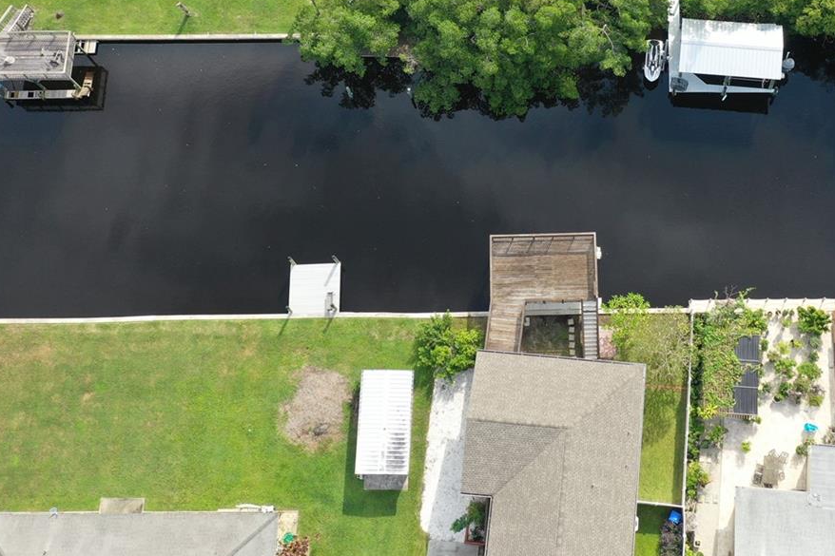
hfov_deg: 38.4
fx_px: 1183
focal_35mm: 51
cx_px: 567
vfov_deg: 26.1
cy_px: 127
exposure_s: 1/80
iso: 100
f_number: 4
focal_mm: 10.26
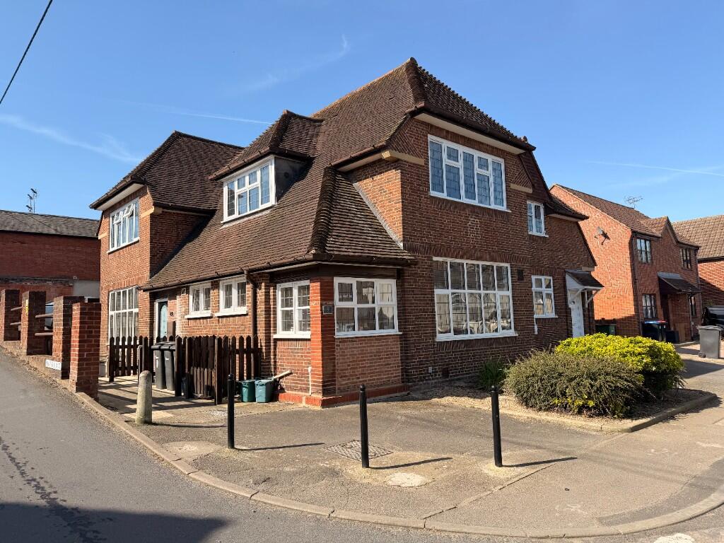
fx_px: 502
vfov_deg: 56.8
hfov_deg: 71.6
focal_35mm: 24
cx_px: 362
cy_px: 272
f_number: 1.78
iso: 80
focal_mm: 6.76
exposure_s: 1/3145
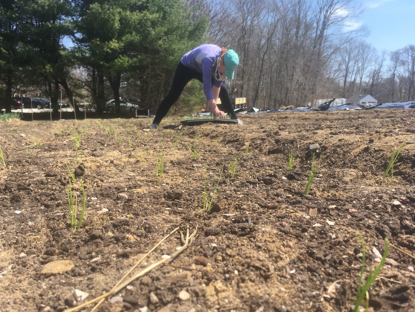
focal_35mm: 29
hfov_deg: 61.7
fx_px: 348
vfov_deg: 48.2
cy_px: 156
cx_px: 208
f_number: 2.2
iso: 25
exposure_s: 1/810
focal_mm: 4.15
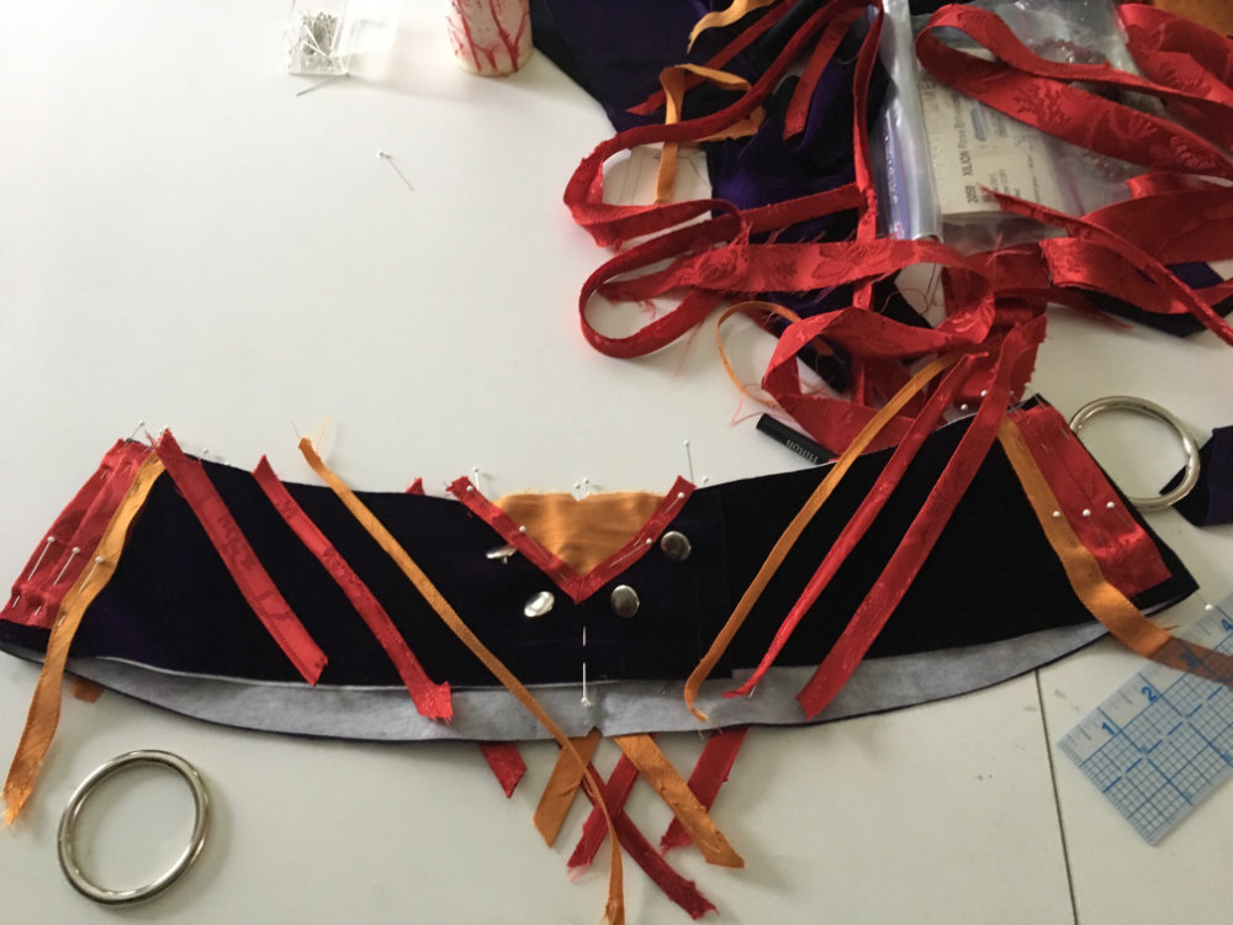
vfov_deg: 48.2
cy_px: 462
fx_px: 1033
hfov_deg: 61.7
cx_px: 616
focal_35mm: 29
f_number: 2.2
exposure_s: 1/20
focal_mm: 4.2
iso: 200
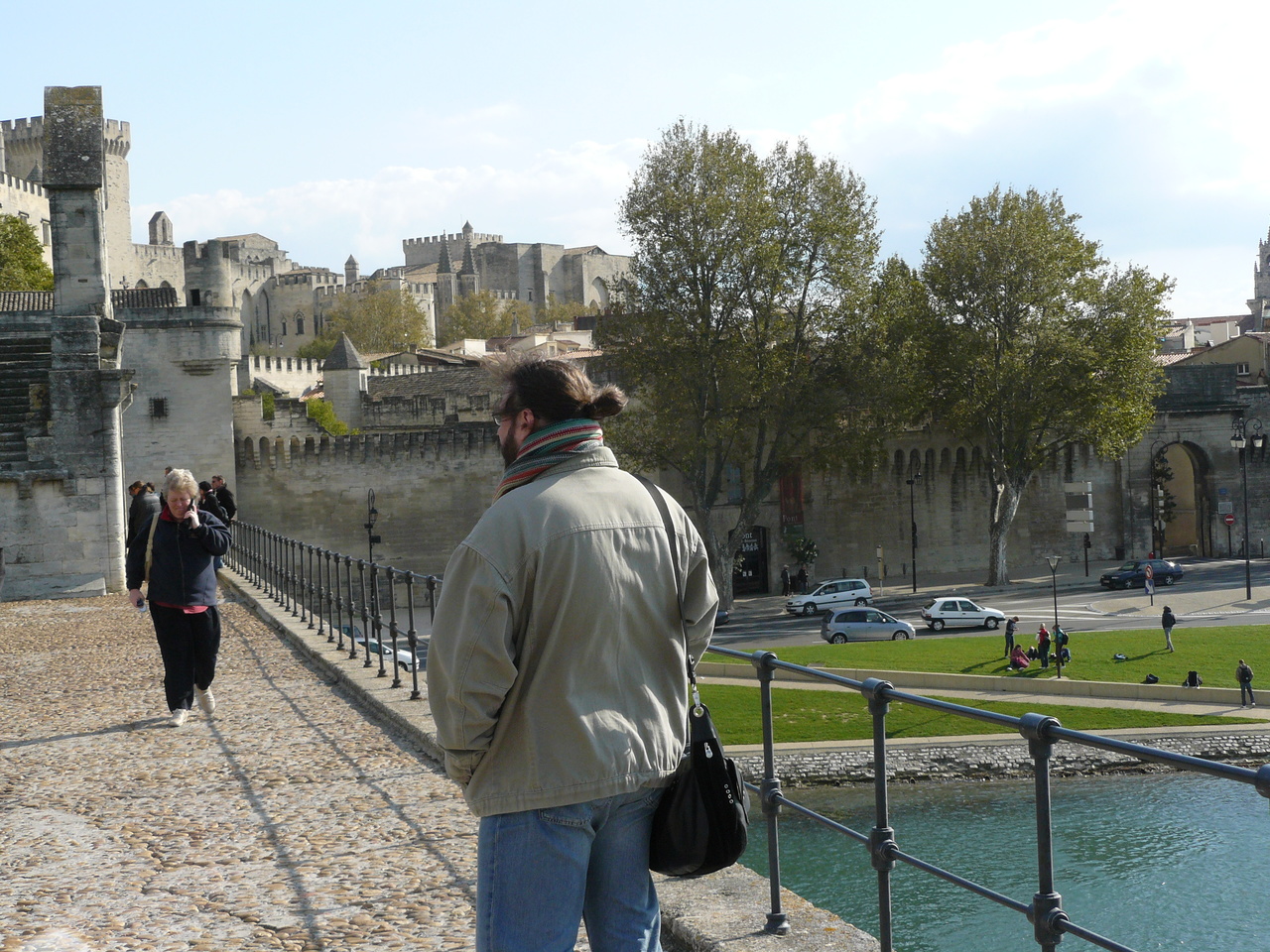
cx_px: 635
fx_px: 2165
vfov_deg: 24.8
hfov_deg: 32.7
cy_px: 476
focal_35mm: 59
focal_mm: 9.8
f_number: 5.6
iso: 100
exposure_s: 1/400
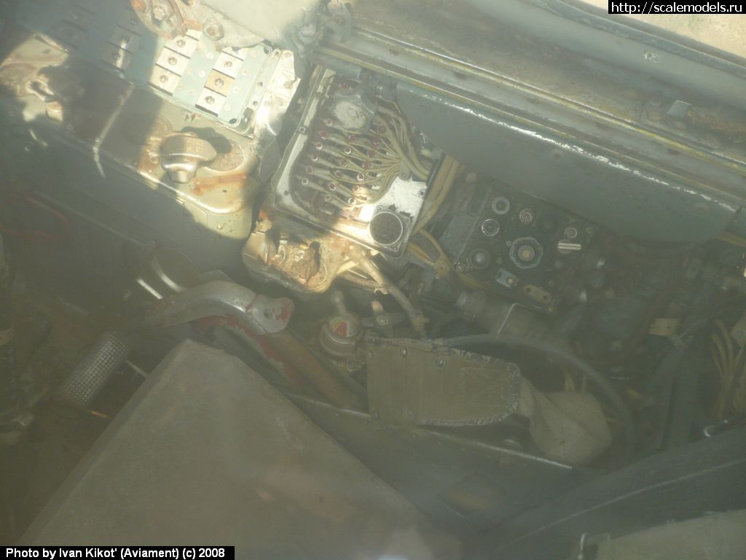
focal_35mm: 35
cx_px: 373
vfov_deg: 40.7
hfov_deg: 52.6
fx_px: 754
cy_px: 280
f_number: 2.8
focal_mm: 5.8
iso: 100
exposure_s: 1/250
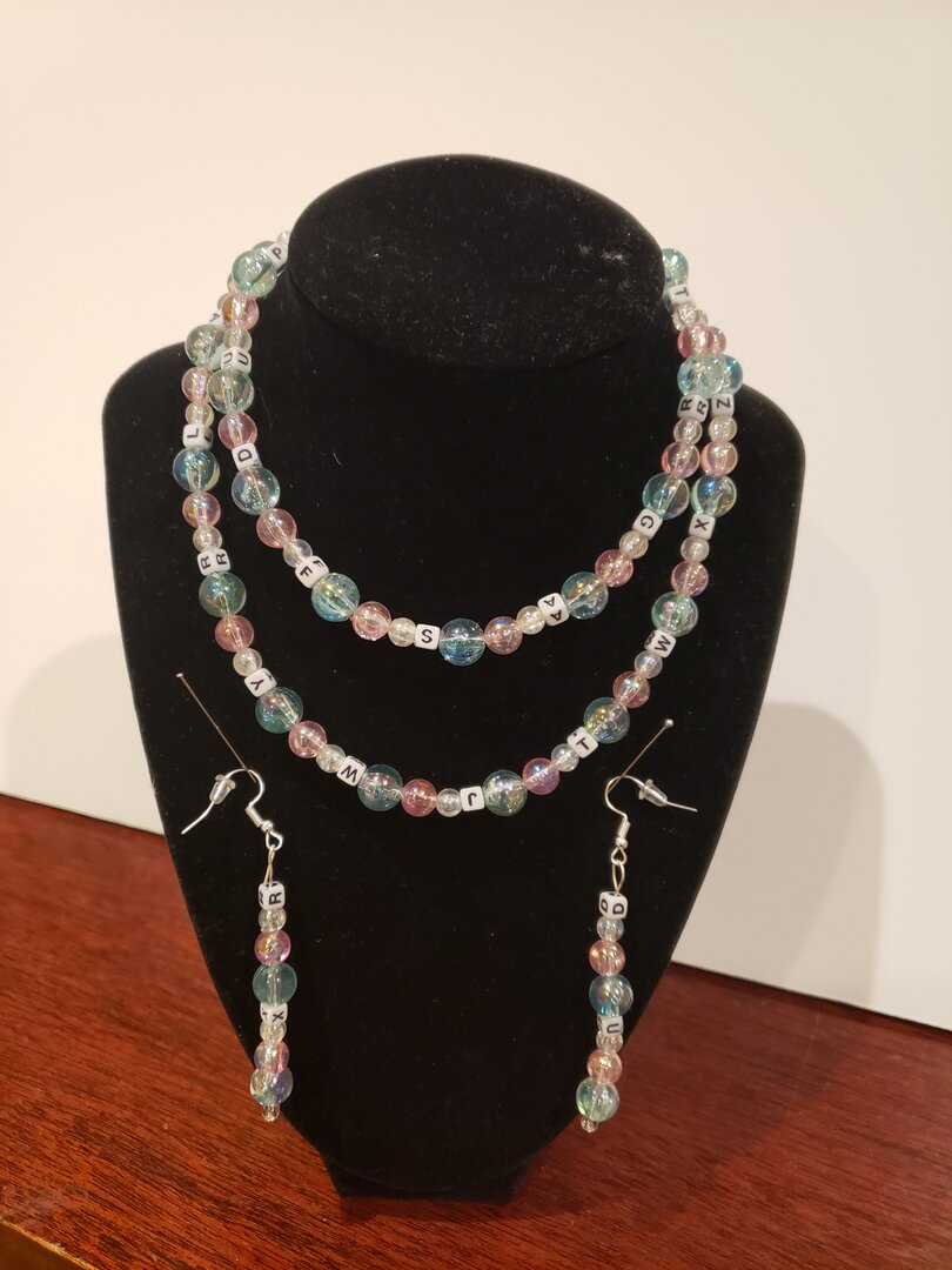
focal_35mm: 26
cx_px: 476
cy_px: 635
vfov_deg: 67.3
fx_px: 953
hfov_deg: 53.1
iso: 320
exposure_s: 1/40
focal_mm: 4.3
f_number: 1.5
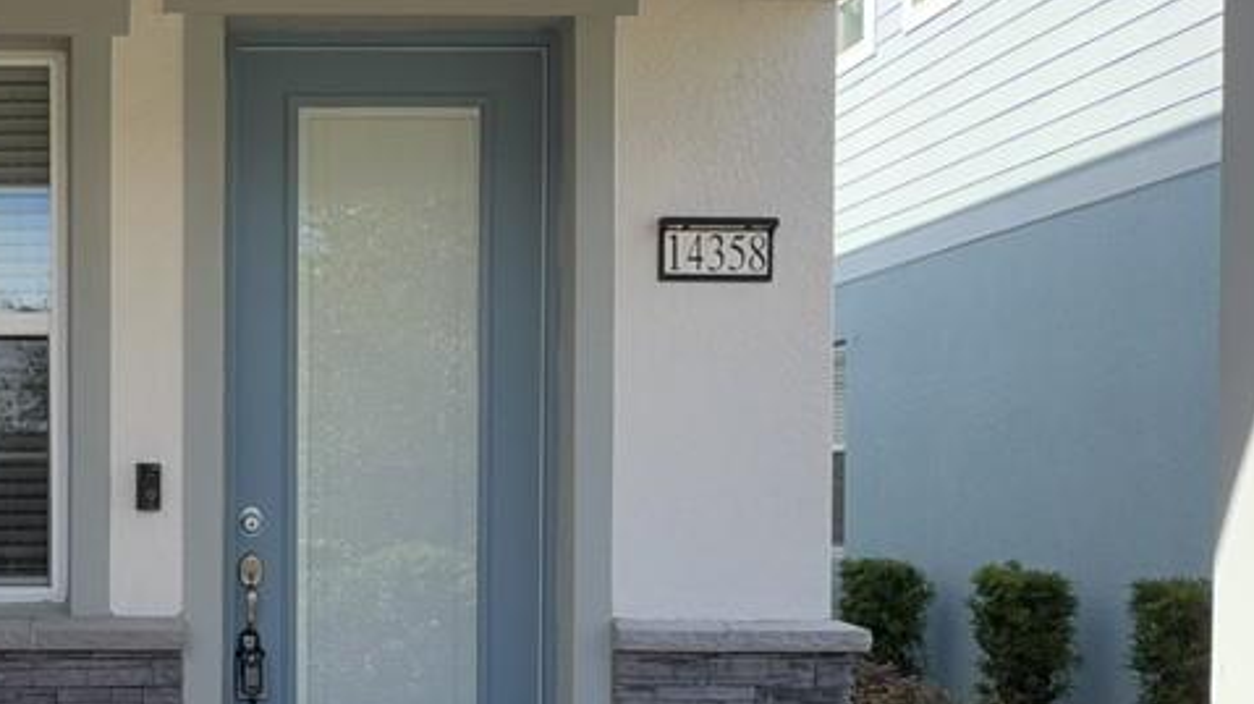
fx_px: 1695
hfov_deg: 37.9
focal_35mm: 51
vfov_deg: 23.2
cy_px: 539
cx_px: 131
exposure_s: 1/340
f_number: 2.2
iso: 20
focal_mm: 2.22
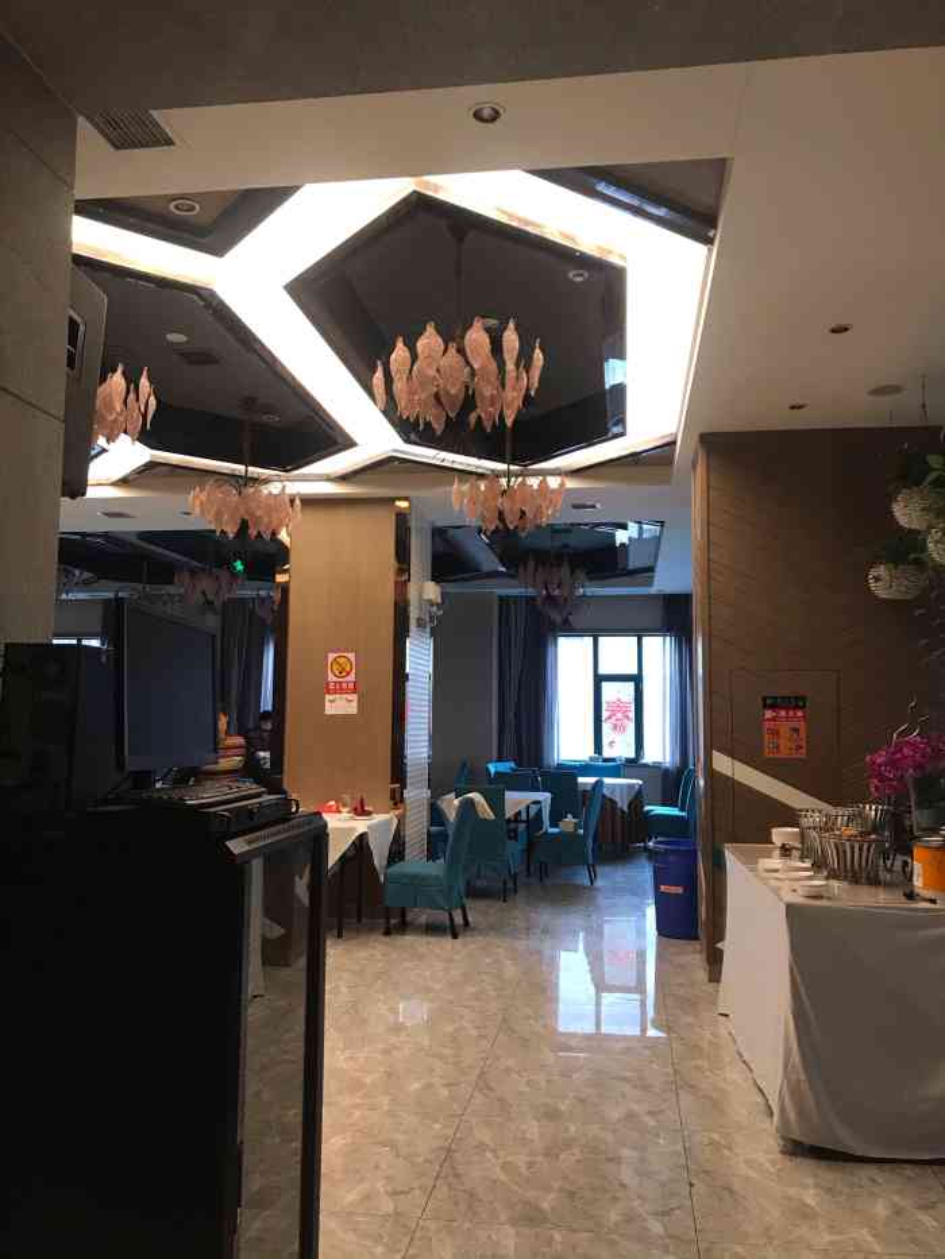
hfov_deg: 49.8
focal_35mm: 28
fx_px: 1019
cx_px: 472
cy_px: 630
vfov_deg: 63.4
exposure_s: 1/17
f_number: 1.8
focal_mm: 3.99
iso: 40
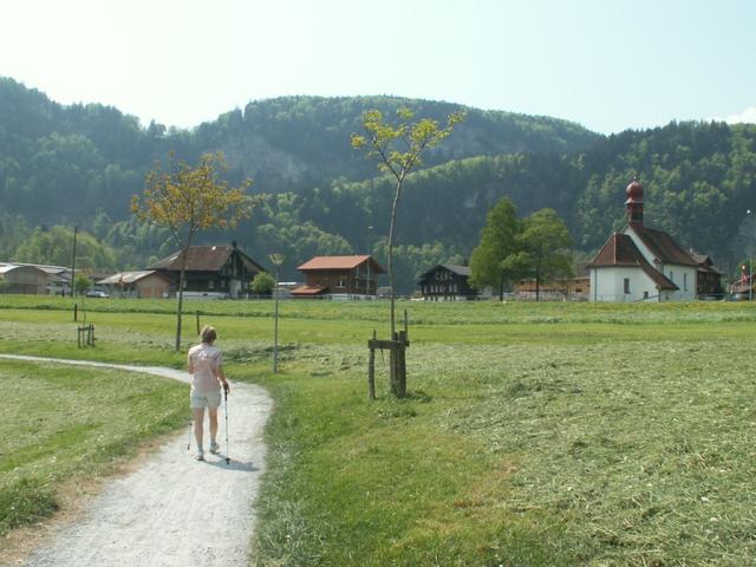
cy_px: 284
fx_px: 764
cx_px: 378
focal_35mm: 35
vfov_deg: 40.7
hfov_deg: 52.6
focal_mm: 5.86
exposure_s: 1/200
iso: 50
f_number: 6.3
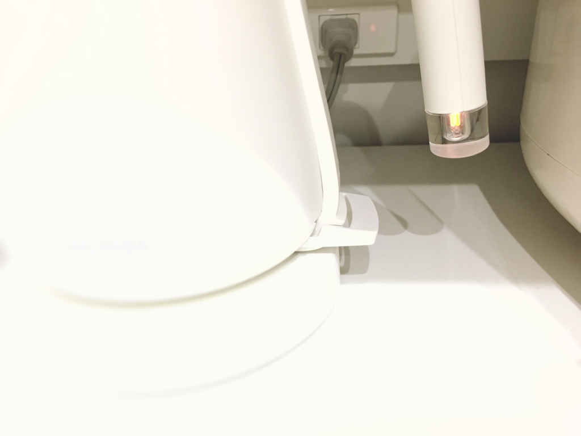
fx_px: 487
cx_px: 290
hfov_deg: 61.7
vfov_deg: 48.2
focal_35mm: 29
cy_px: 218
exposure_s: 1/30
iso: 200
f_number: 2.2
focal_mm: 4.15
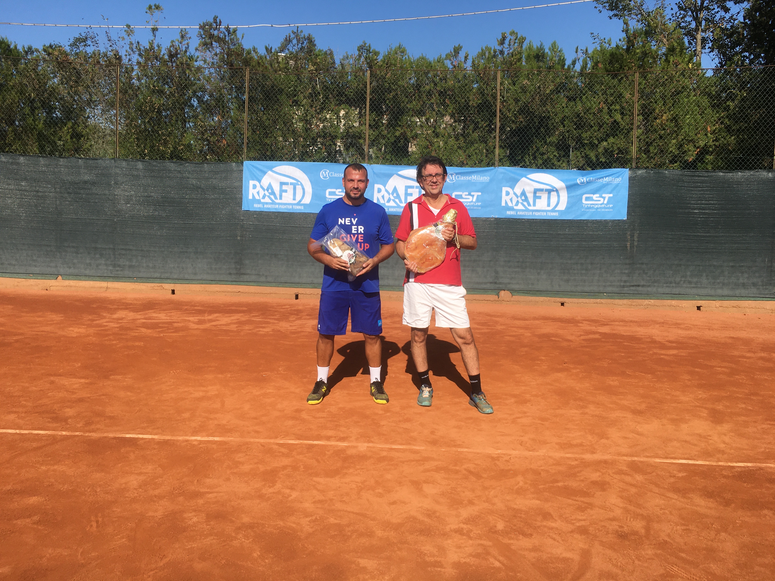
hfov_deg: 61.7
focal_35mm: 29
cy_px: 290
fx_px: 649
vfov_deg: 48.2
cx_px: 388
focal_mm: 4.15
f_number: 2.2
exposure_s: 1/1972
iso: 25
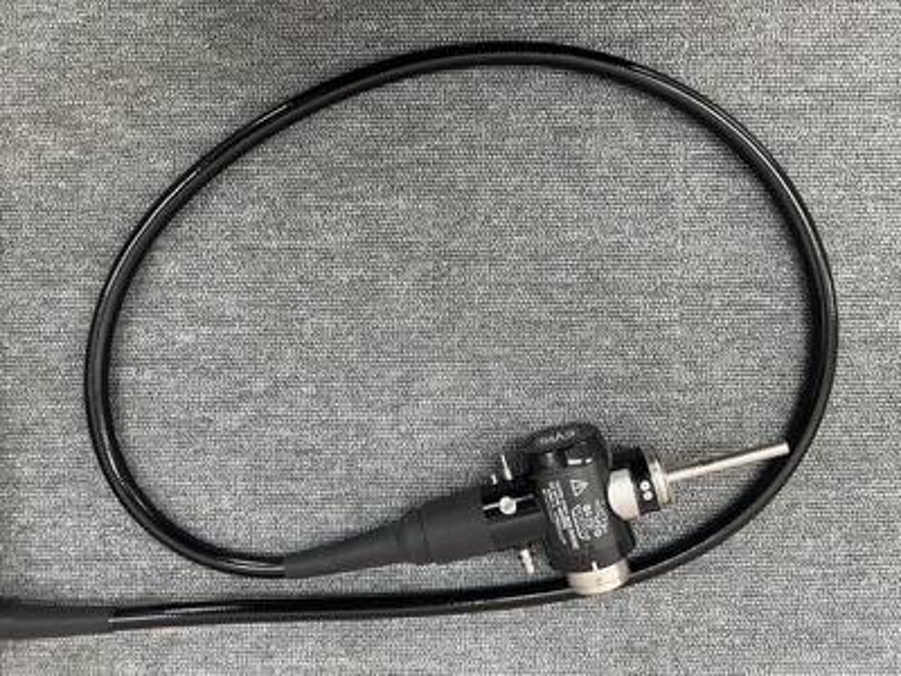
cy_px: 338
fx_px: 677
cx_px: 450
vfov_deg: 53.1
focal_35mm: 26
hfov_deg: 67.3
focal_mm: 5.7
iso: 125
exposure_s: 1/120
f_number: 1.5
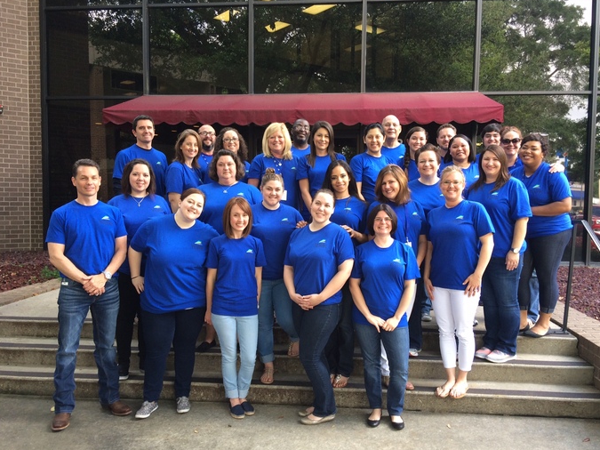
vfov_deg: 44.1
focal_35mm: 32
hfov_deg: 56.8
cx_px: 305
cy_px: 231
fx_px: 555
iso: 50
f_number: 2.2
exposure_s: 1/60
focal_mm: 4.12
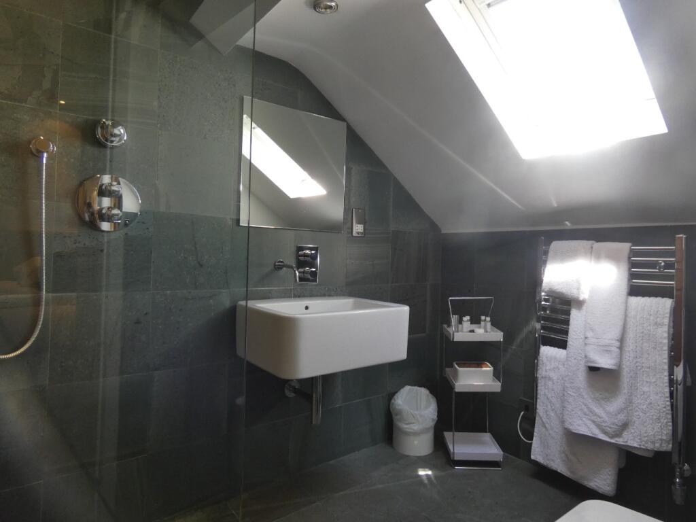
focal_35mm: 20
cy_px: 261
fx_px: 402
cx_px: 348
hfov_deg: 81.7
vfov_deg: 66.0
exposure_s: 1/60
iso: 125
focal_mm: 3.6
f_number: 2.8
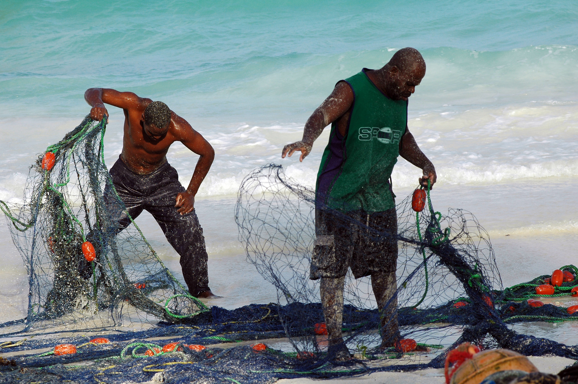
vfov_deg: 6.8
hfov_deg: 10.2
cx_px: 289
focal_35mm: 202
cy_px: 192
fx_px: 3248
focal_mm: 135
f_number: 7.1
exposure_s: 1/800
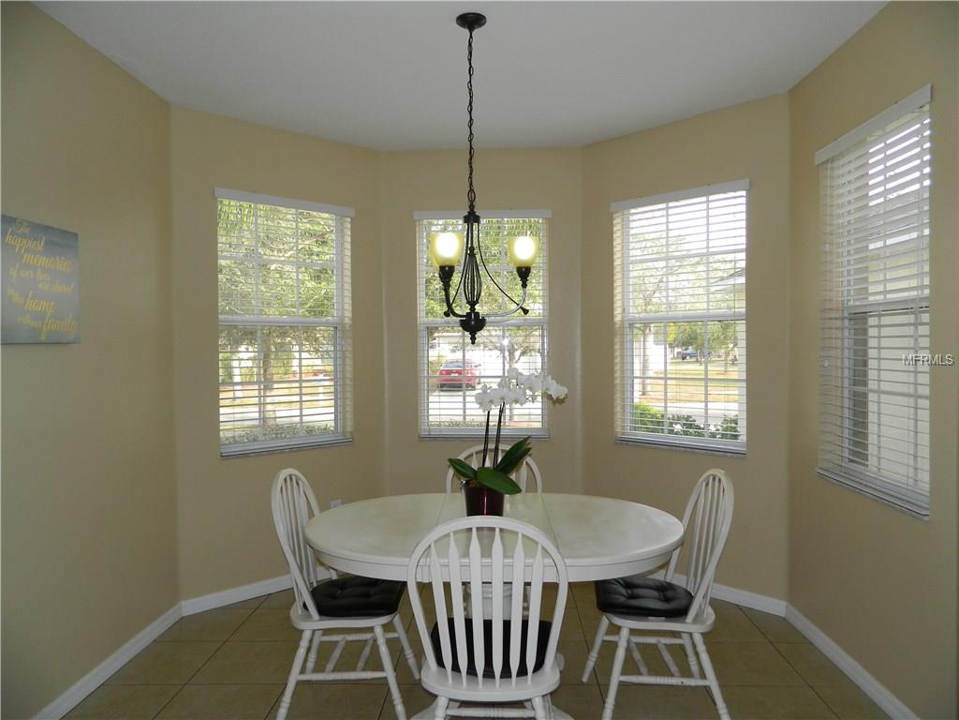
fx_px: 693
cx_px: 480
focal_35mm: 25
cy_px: 360
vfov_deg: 54.9
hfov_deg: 69.4
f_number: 3.1
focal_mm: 4.5
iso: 80
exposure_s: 1/125
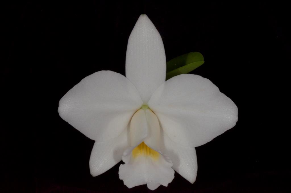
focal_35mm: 90
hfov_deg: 22.7
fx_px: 726
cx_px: 146
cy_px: 96
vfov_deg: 15.1
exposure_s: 1/60
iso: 1600
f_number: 22
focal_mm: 60
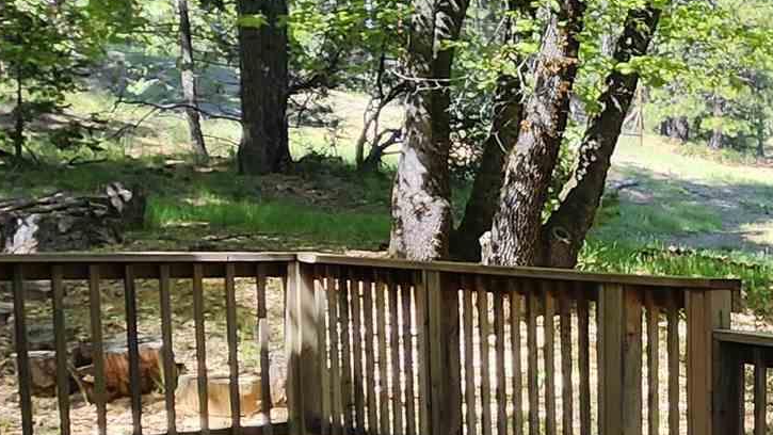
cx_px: 1217
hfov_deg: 24.9
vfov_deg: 19.6
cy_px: 410
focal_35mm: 60
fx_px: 1230
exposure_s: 1/228
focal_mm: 1.74
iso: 40
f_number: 2.2
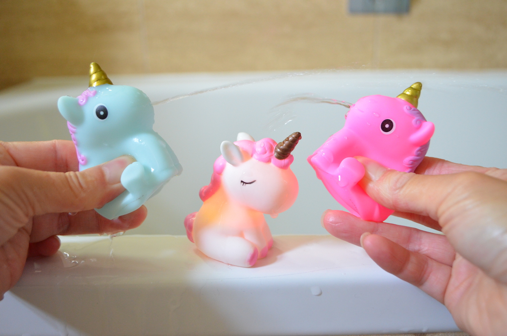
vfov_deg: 39.8
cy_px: 168
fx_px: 464
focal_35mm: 33
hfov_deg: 57.3
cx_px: 254
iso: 1600
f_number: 4
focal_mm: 22
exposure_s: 1/50
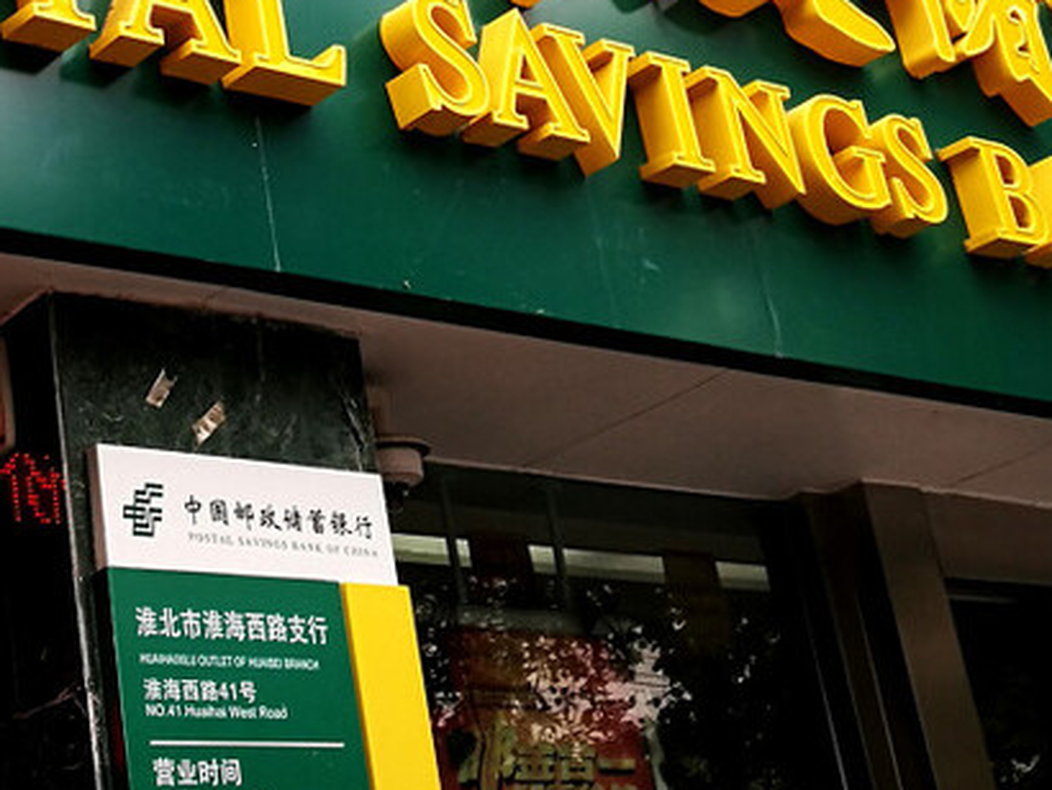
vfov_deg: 18.3
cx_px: 280
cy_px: 29
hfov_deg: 24.5
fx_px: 2402
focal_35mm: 79
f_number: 2.2
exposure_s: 1/108
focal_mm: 4.5
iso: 50
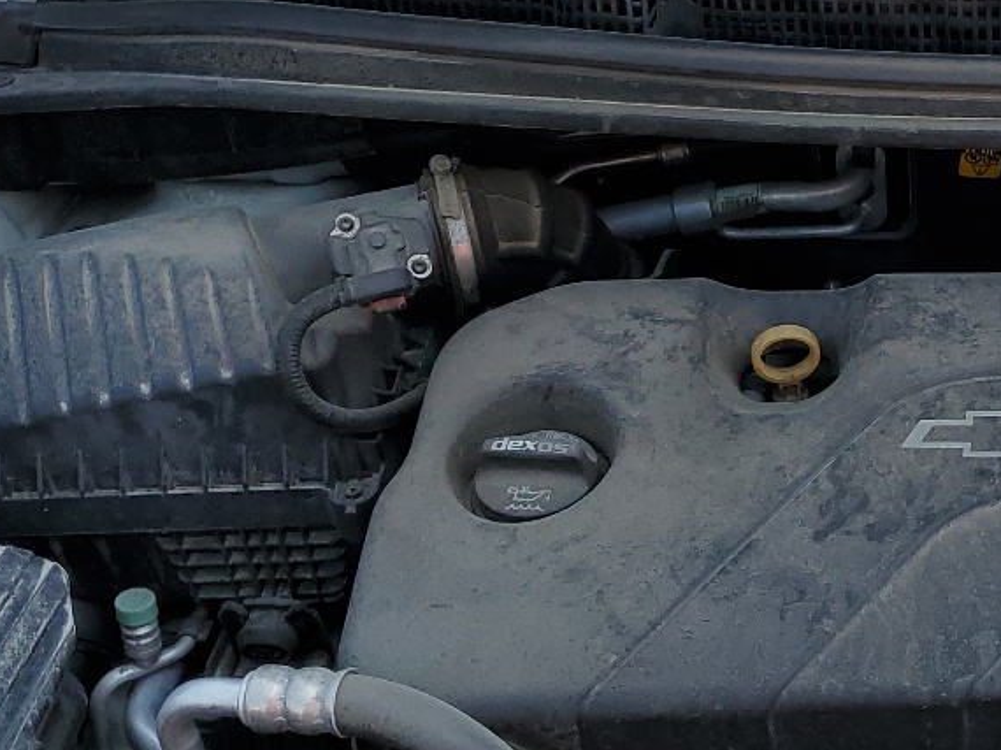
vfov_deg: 20.1
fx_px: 2110
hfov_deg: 24.5
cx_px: 1159
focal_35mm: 73
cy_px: 344
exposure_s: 1/2500
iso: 50
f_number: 1.5
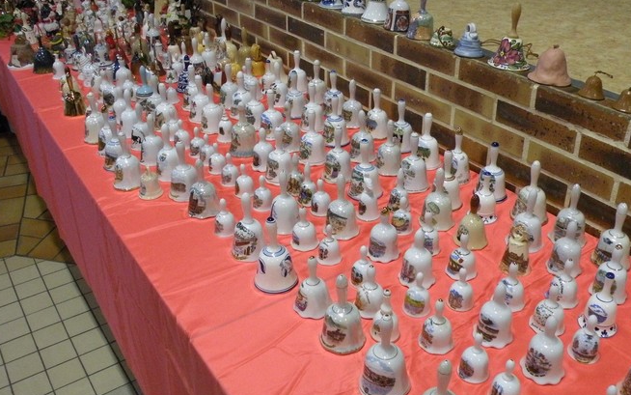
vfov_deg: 36.1
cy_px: 149
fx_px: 602
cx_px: 347
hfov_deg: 55.2
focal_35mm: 35
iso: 400
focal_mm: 4.7
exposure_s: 1/29.1
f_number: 2.8
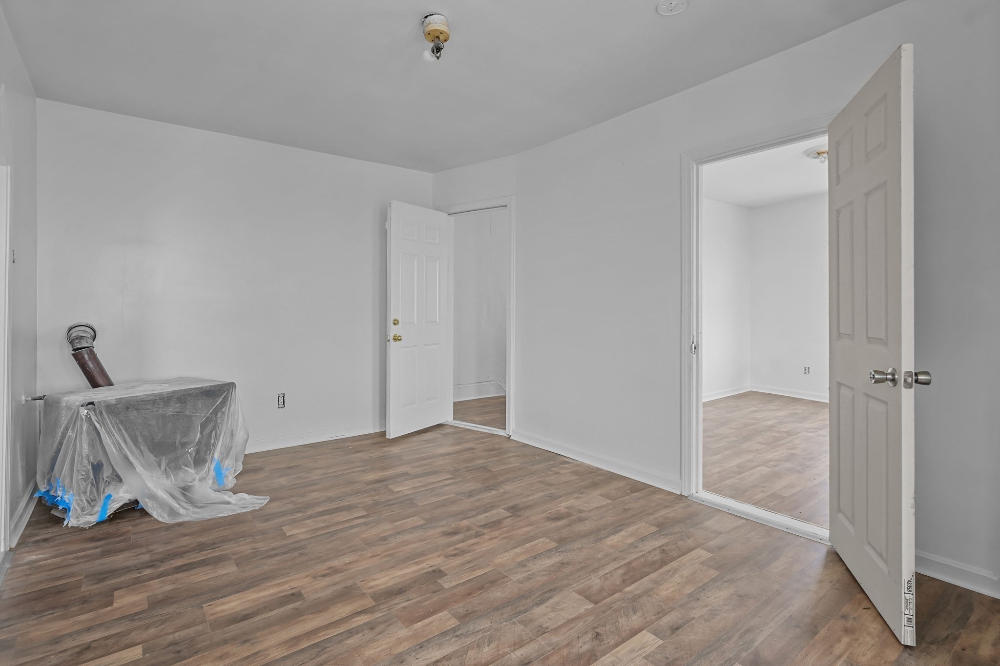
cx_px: 500
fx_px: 472
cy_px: 333
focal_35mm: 17
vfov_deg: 70.4
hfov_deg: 93.3
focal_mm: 17
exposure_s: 1/10
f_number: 6.3
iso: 320
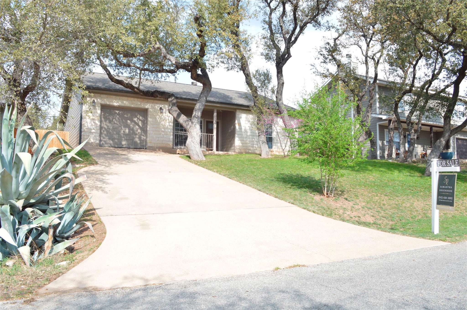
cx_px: 234
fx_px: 389
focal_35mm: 30
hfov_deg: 62.0
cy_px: 155
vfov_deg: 43.5
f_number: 8
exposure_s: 1/320
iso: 400
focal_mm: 20
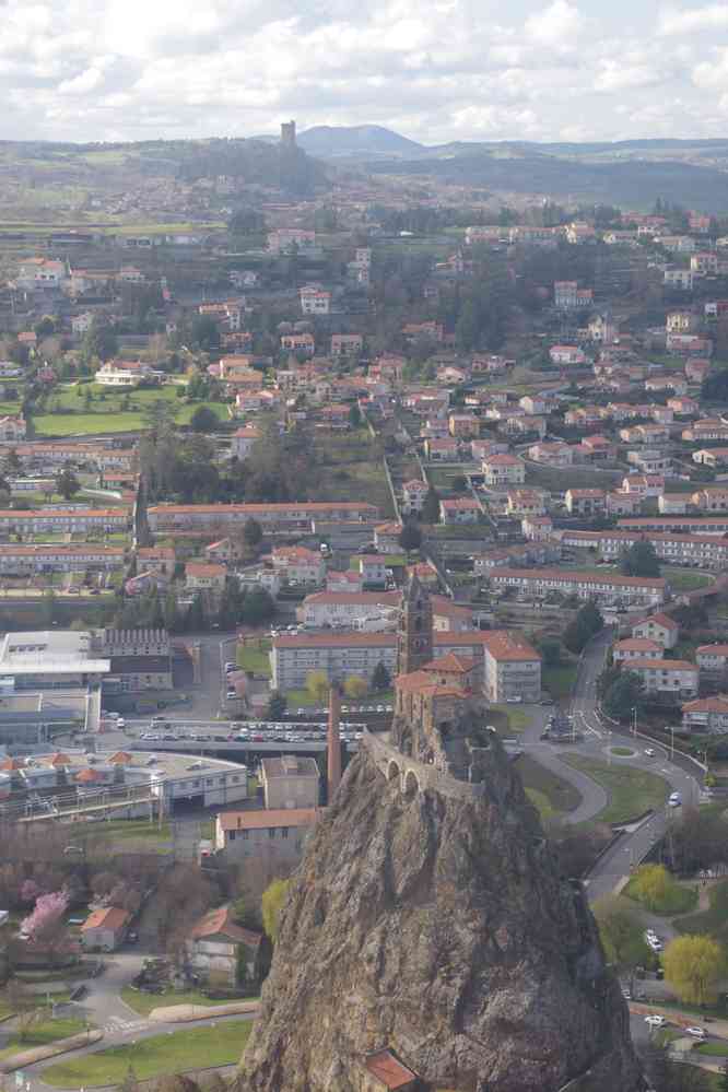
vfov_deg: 24.6
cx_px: 364
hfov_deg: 16.6
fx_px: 2502
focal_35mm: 82
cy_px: 546
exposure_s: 1/100
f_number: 9
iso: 400
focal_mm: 55
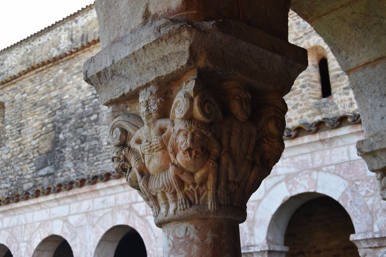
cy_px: 128
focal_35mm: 57
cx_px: 193
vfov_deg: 23.8
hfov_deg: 35.1
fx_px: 611
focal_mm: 38
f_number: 6.3
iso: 400
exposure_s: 1/160
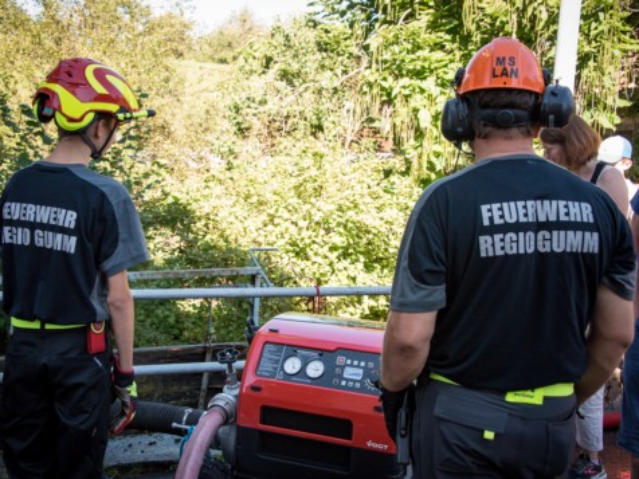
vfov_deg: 30.3
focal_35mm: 48
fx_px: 886
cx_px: 306
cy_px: 240
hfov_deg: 39.6
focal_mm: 44
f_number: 9
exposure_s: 1/320
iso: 1600
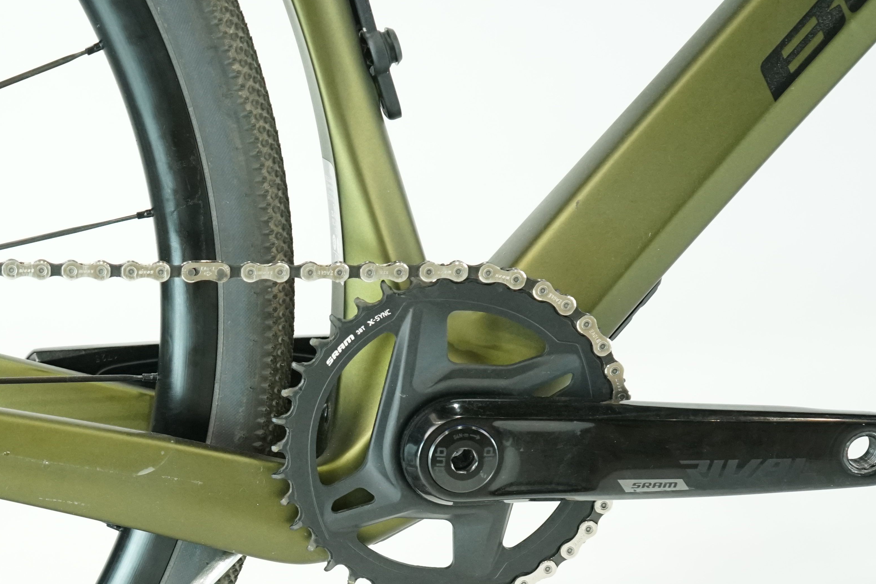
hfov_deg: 27.4
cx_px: 80
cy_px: 521
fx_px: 1728
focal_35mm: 71
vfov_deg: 18.9
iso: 2500
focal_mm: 37
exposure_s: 1/200
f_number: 5
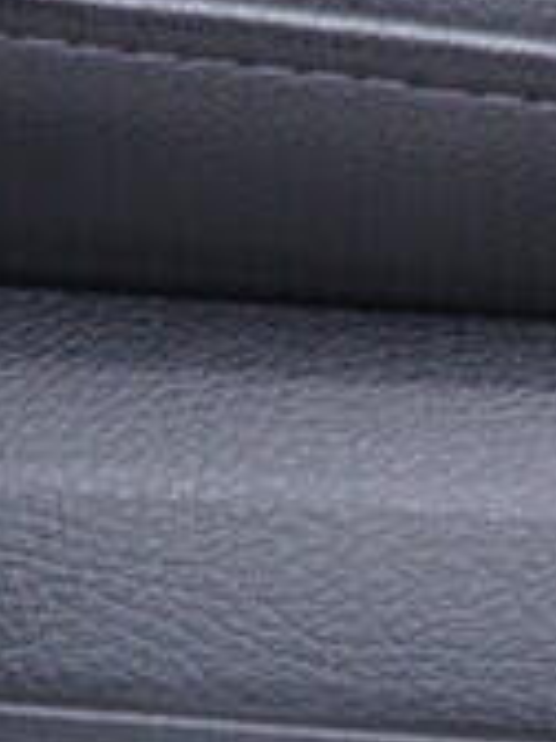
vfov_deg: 9.3
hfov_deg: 6.8
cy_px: 806
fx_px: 4519
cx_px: 1050
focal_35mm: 211
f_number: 2.8
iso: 200
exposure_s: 1/40
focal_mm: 24
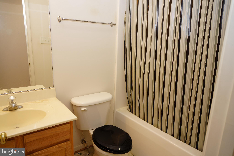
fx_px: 156
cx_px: 117
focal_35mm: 24
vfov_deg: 53.1
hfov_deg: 73.7
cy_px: 78
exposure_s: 1/60
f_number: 4
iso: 200
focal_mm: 16
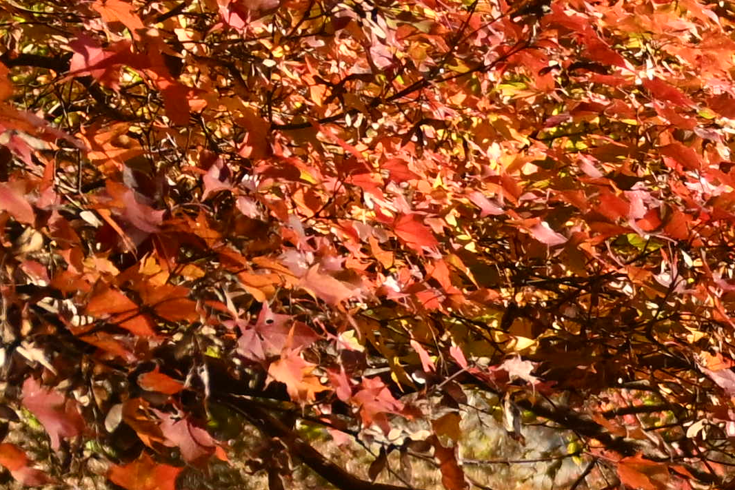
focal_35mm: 192
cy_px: 546
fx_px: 3919
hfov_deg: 10.1
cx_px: 1320
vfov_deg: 7.1
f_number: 4.5
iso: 800
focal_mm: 24.5
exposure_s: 1/2500
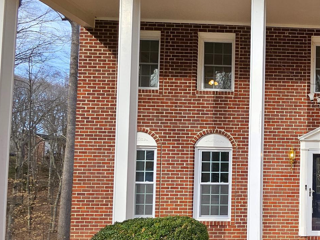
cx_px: 335
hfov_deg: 48.9
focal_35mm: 28
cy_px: 162
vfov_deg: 48.8
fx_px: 259
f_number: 2.2
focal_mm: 1.74
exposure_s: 1/207
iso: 32
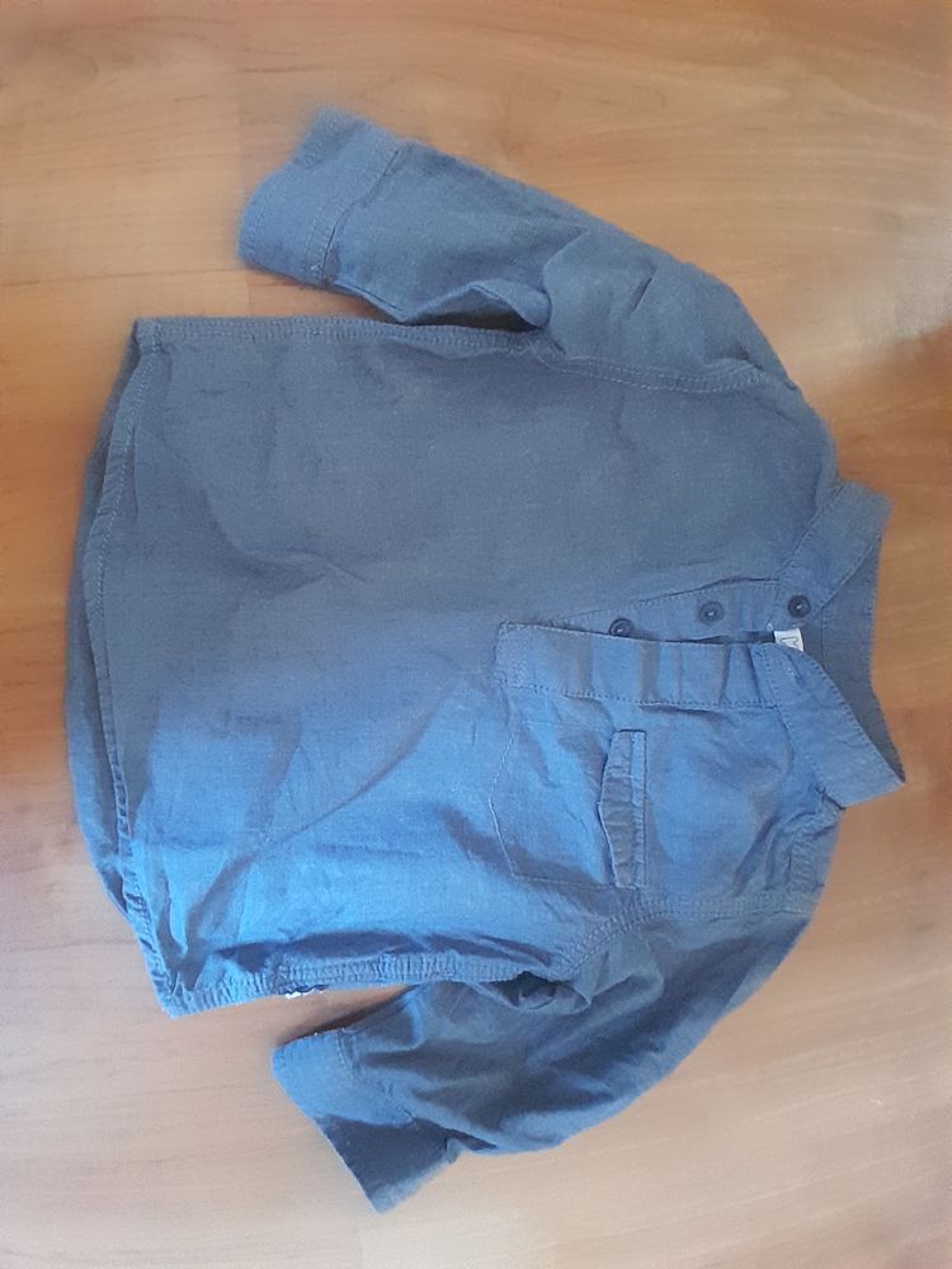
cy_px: 634
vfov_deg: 91.0
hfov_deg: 74.7
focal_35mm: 17
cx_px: 476
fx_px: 623
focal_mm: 1.46
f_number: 2.2
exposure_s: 1/20
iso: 800
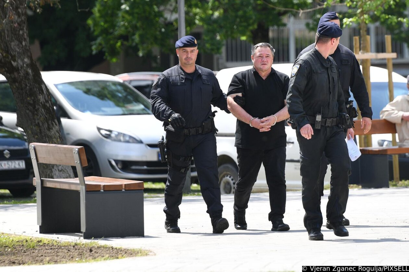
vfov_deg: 6.9
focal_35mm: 200
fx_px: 2272
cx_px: 204
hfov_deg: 10.3
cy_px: 136
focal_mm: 200
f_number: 5
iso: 125
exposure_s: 1/1000
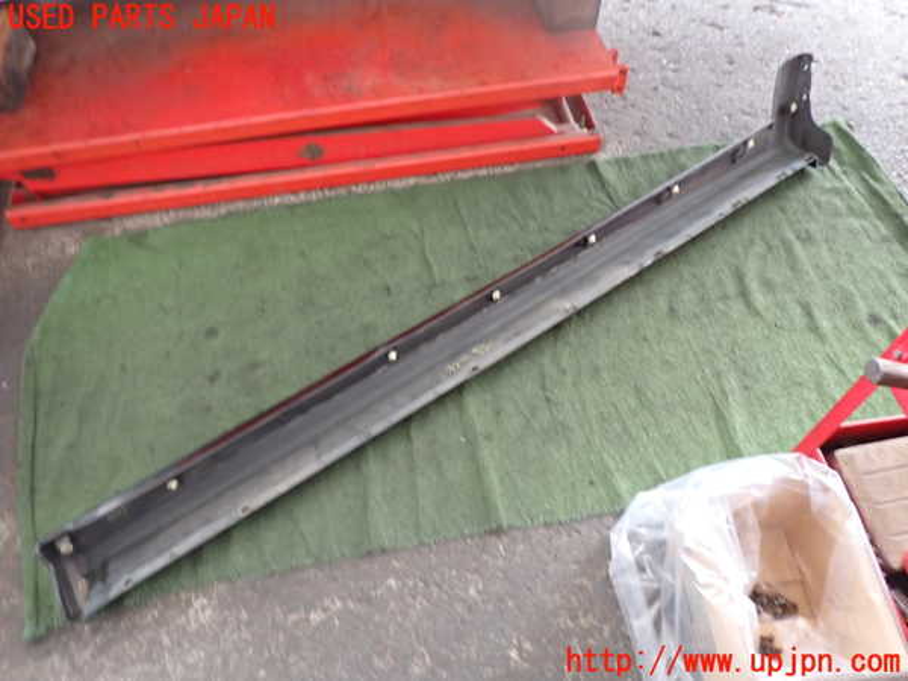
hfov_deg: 69.4
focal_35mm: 25
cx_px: 454
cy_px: 340
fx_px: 656
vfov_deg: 54.9
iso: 400
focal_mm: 4.5
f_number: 2
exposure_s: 1/30
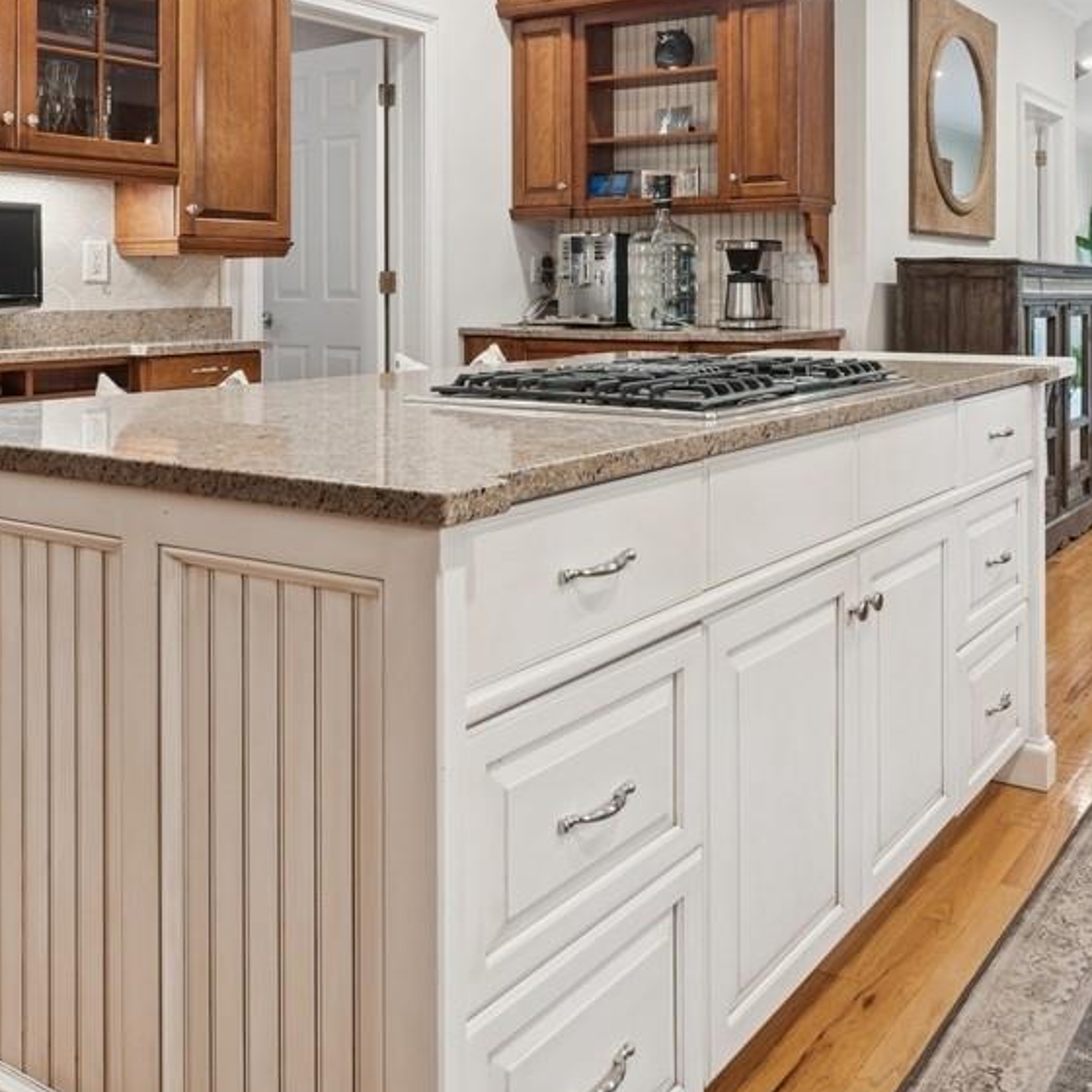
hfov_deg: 47.9
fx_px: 1213
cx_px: 704
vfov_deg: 46.7
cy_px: 277
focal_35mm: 34
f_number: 11
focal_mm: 14
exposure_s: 1
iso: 100
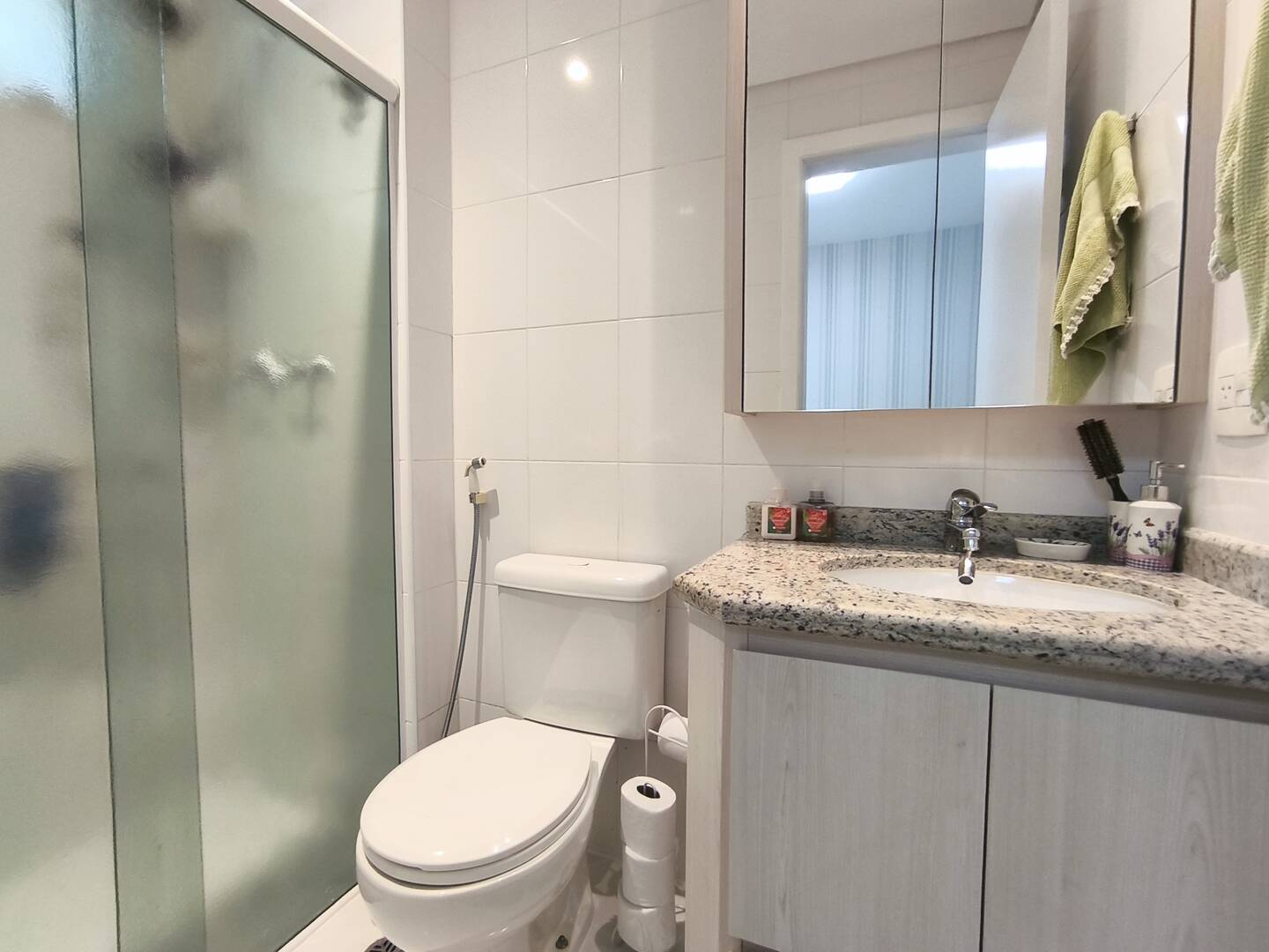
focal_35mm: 16
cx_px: 634
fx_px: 587
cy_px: 476
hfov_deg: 94.5
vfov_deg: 78.1
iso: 160
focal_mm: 1.65
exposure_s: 1/40
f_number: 2.2
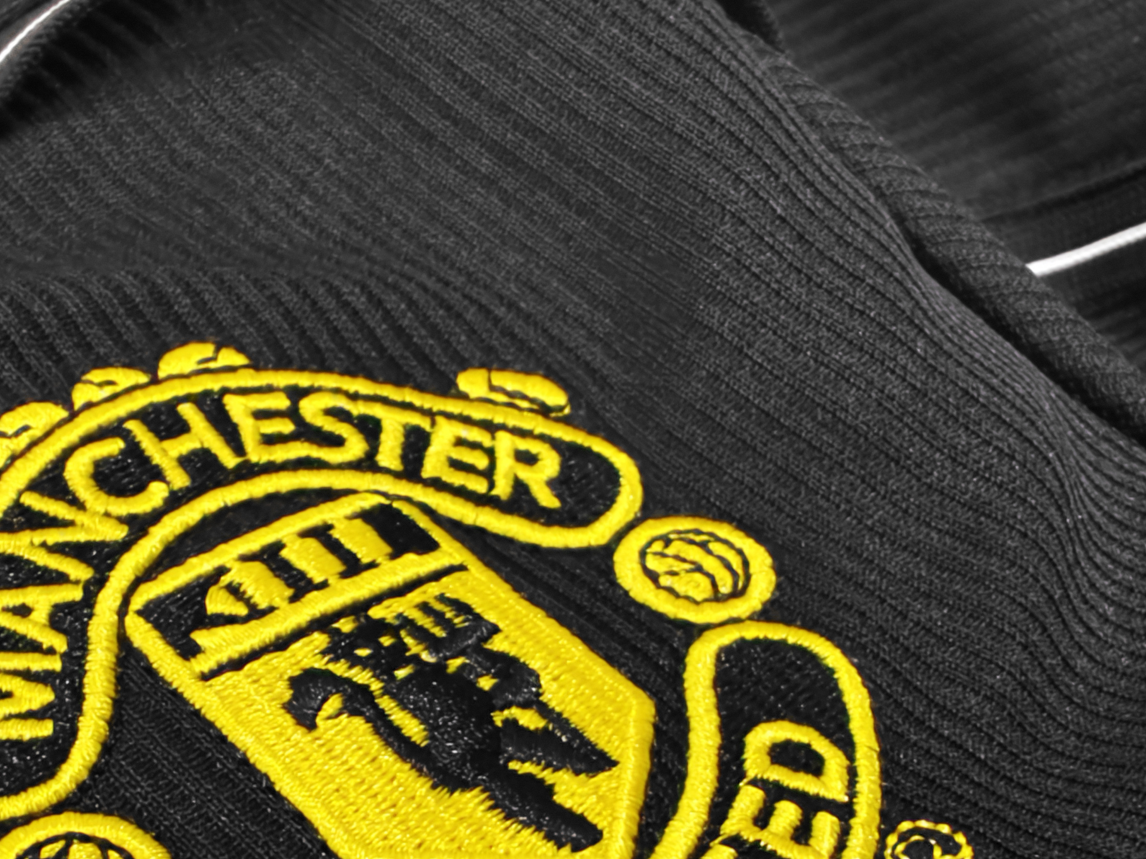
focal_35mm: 41
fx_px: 1357
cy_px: 747
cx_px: 368
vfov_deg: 33.6
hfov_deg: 45.0
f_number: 2.2
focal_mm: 2.59
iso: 71
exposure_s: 1/60
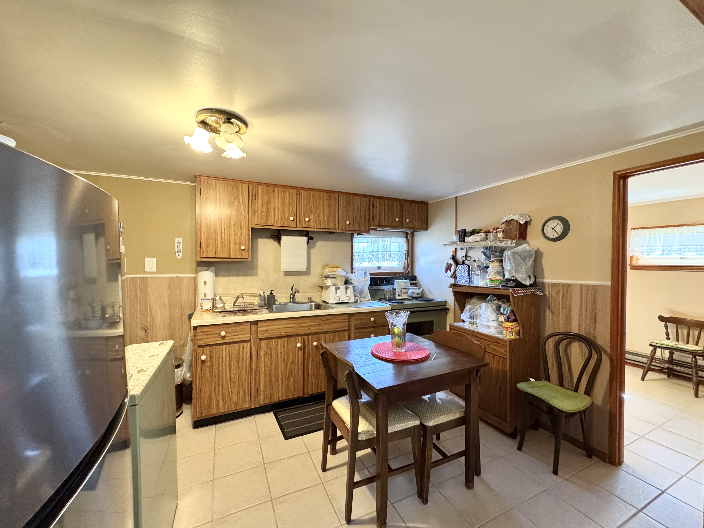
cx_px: 352
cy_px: 264
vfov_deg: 85.7
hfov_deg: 102.1
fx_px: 285
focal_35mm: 14
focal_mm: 2.22
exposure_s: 1/60
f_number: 2.2
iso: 400
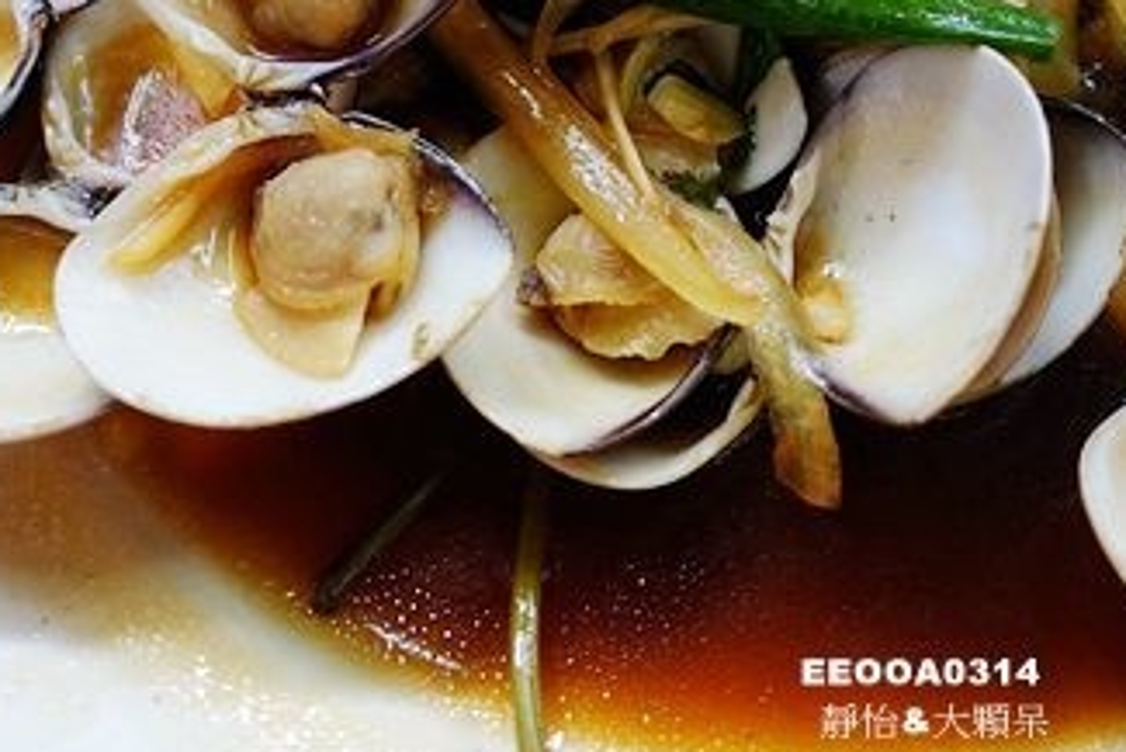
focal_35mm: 48
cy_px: 29
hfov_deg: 40.9
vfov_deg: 26.8
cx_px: 693
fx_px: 1502
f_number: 2.5
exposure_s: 1/30
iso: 125
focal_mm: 8.8
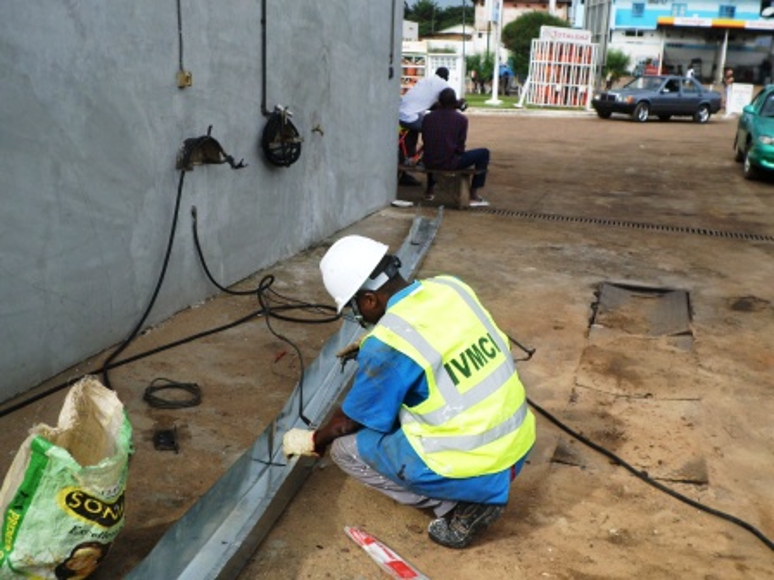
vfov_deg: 39.7
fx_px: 805
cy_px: 290
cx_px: 387
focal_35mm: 36
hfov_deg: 51.4
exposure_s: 1/750
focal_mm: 6.5
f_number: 3
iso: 80
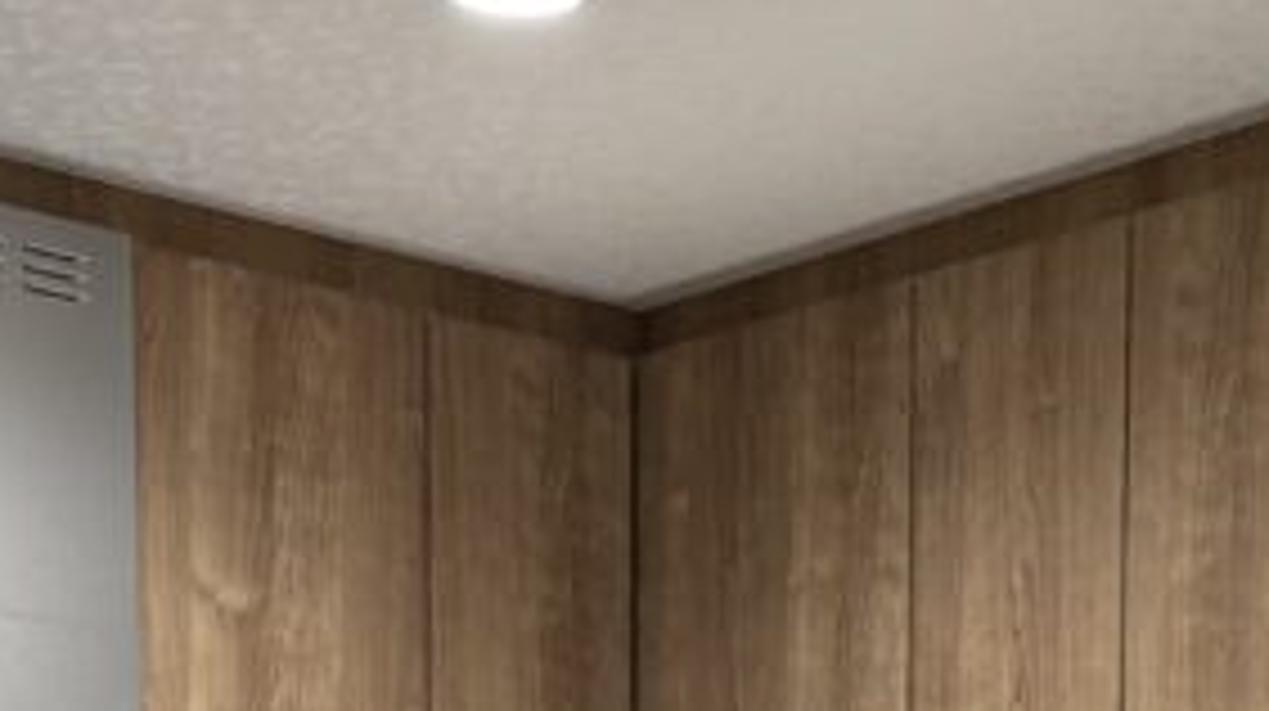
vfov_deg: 10.3
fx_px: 3463
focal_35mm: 103
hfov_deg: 20.7
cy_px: 1638
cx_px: 824
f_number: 1.6
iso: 80
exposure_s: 1/50
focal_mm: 5.96
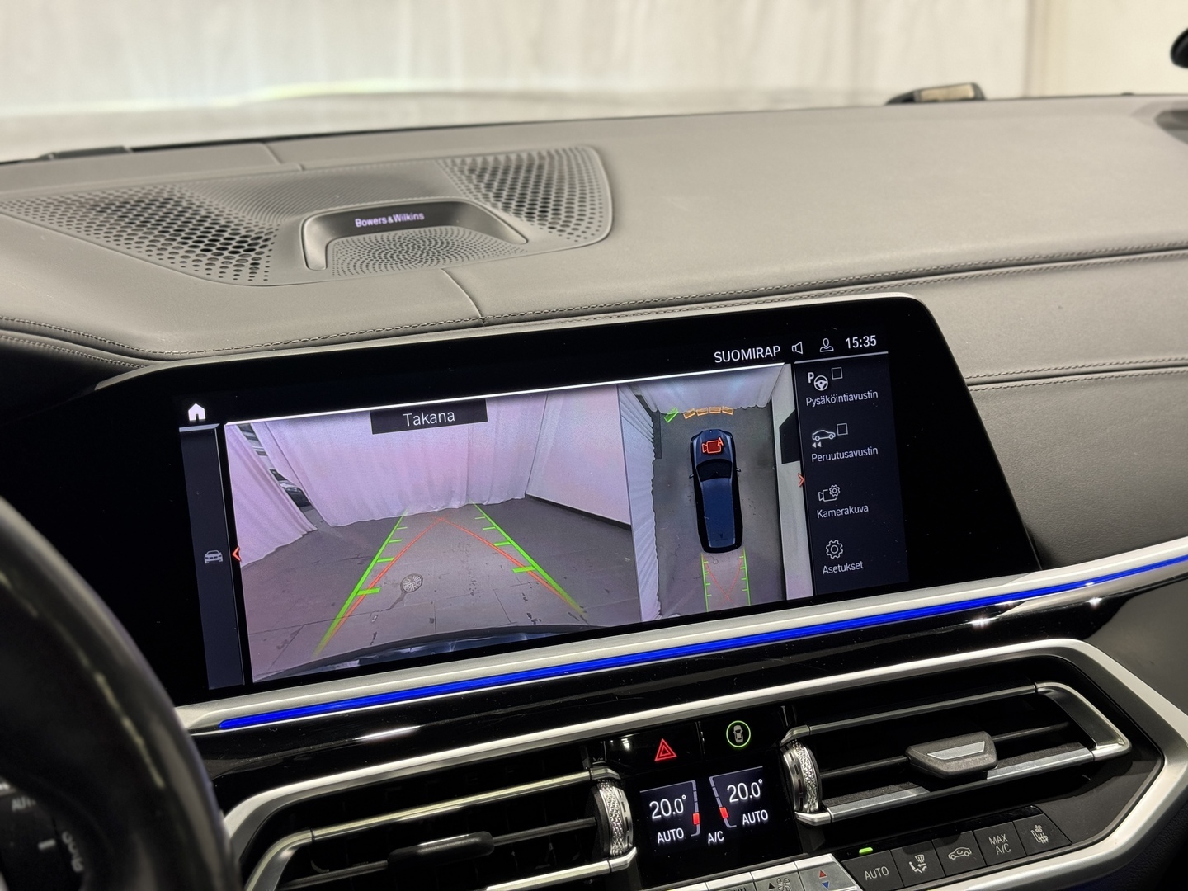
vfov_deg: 30.3
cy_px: 446
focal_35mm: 48
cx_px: 594
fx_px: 1647
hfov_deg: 39.7
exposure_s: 1/60
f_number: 1.78
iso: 200
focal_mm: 6.76
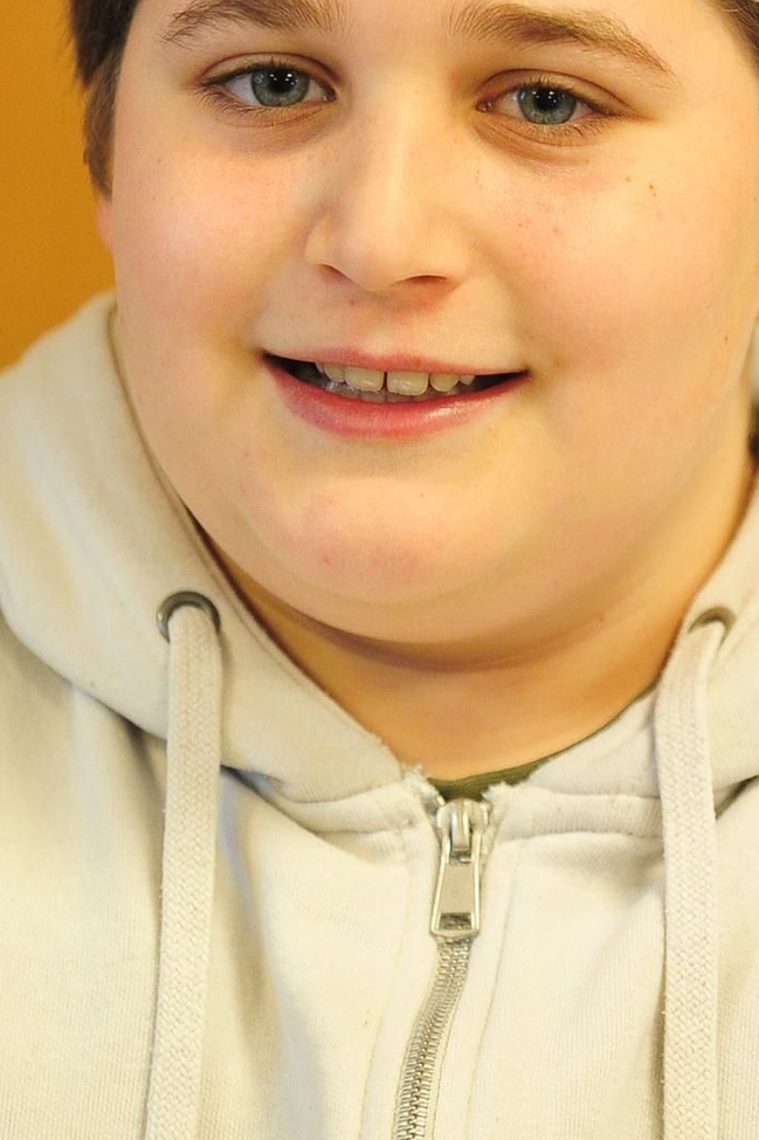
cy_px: 148
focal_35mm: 286
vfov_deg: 7.2
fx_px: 9054
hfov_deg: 4.8
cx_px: 412
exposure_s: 1/250
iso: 2500
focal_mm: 116
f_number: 2.8
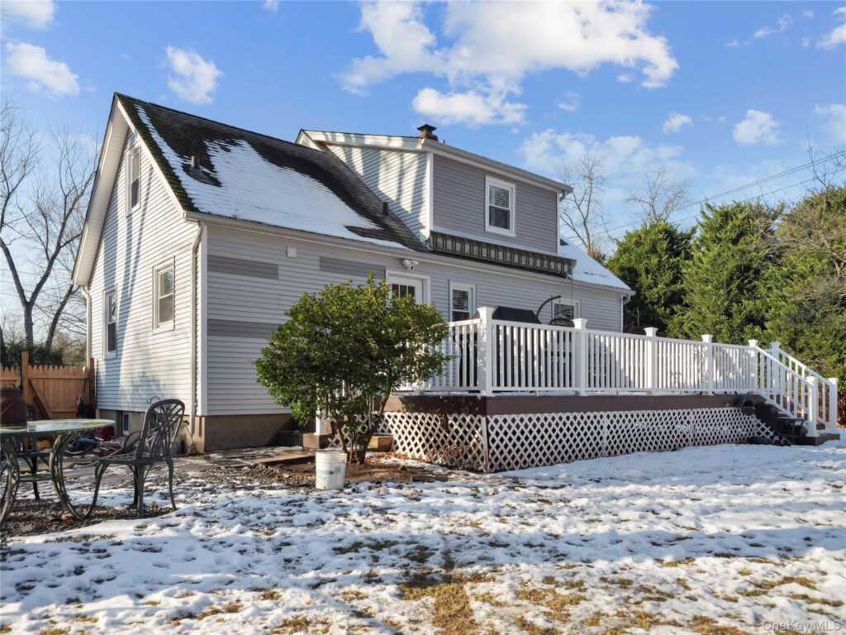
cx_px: 423
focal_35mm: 24
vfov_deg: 56.8
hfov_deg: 71.6
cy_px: 318
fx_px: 587
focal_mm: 12
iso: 200
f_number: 3.2
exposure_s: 1/640
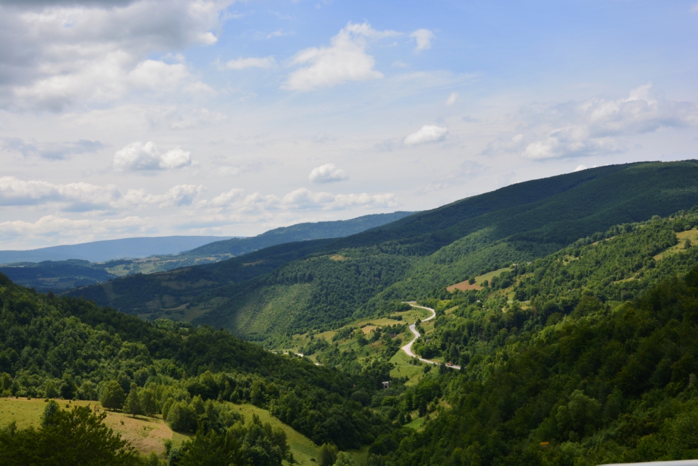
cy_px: 233
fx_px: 873
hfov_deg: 43.6
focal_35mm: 45
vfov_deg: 29.9
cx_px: 349
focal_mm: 30
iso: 200
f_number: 9
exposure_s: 1/320
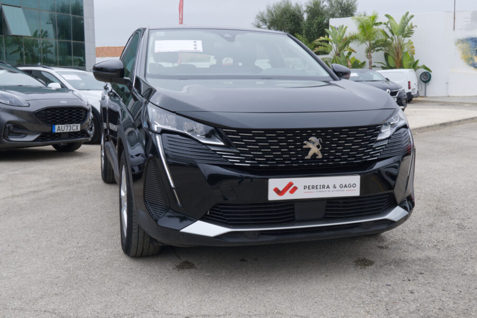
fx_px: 543
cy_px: 141
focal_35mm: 41
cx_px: 254
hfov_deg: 47.4
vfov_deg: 32.6
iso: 160
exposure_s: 1/100
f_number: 9
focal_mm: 24.2
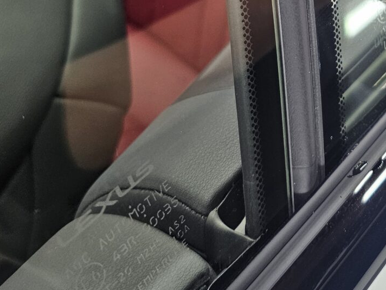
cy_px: -9
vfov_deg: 22.6
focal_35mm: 62
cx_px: 302
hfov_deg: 30.5
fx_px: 691
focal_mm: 6.3
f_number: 1.7
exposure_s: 1/100
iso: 250
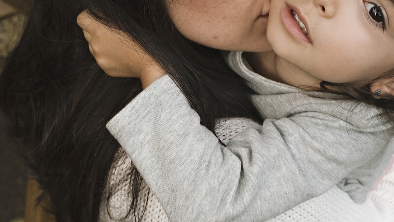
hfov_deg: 27.8
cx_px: 231
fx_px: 794
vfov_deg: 15.9
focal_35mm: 76
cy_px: 149
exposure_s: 1/125
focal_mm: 35
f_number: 5.6
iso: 1000
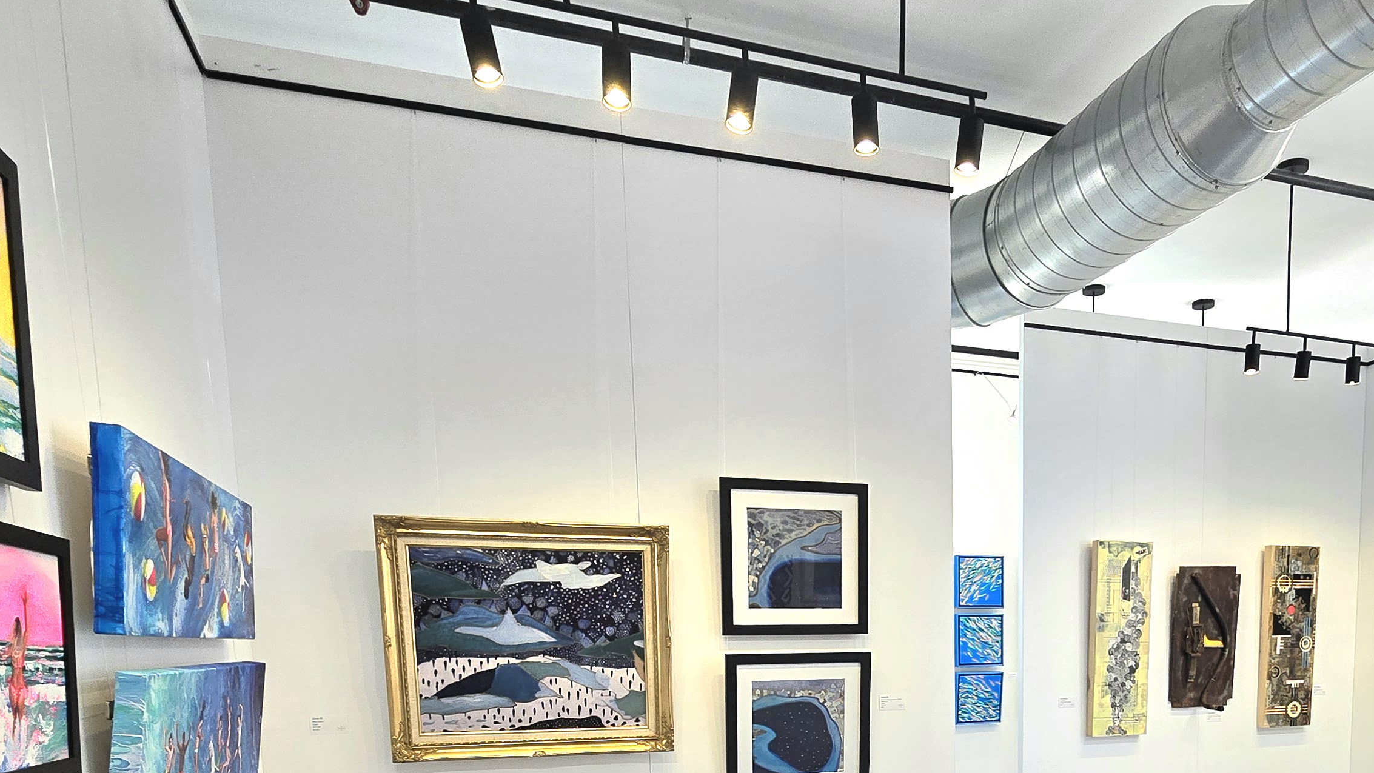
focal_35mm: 25
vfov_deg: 40.5
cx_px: 873
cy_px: 768
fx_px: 911
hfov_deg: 72.6
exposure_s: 1/60.2
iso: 50
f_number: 2.2
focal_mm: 2.2
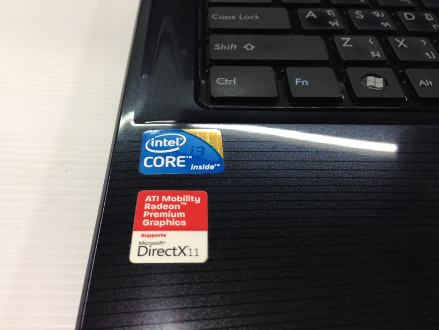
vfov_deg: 42.9
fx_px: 419
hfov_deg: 55.4
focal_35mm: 33
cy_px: 165
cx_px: 220
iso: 64
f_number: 2.4
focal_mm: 4.12
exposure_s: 1/20
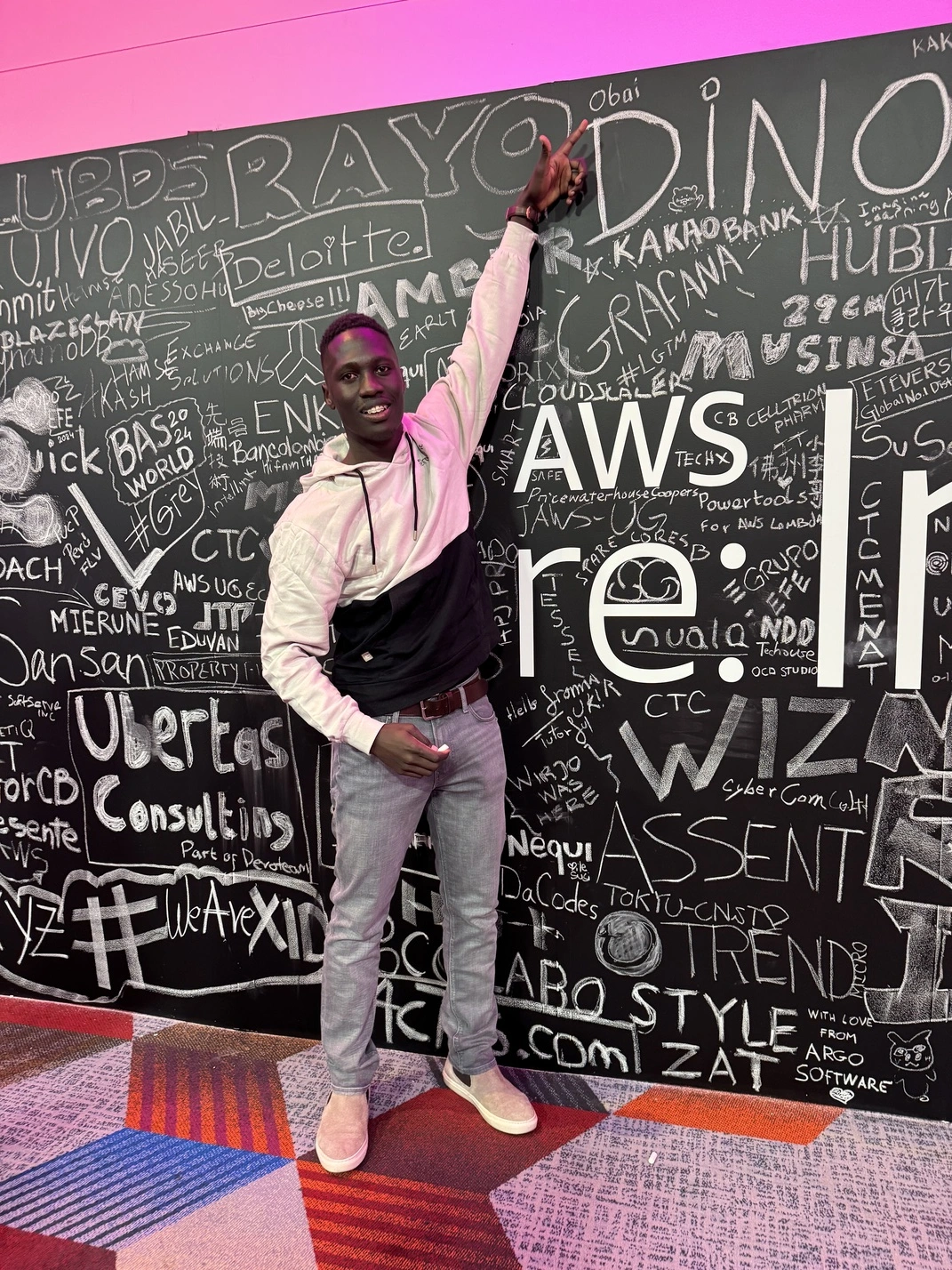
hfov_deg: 56.8
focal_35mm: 24
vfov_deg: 71.6
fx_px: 880
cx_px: 476
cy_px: 635
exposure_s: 1/56
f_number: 1.78
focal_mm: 6.76
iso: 320
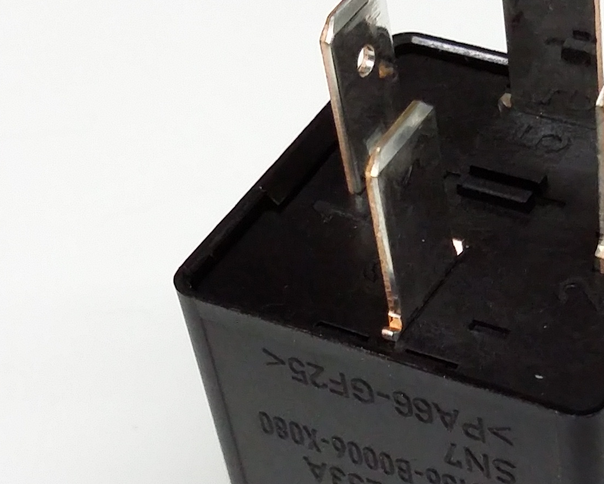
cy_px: 362
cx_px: 463
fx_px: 1645
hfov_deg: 20.6
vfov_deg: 16.6
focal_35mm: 92
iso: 200
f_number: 2.4
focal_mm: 3.4
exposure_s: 1/15
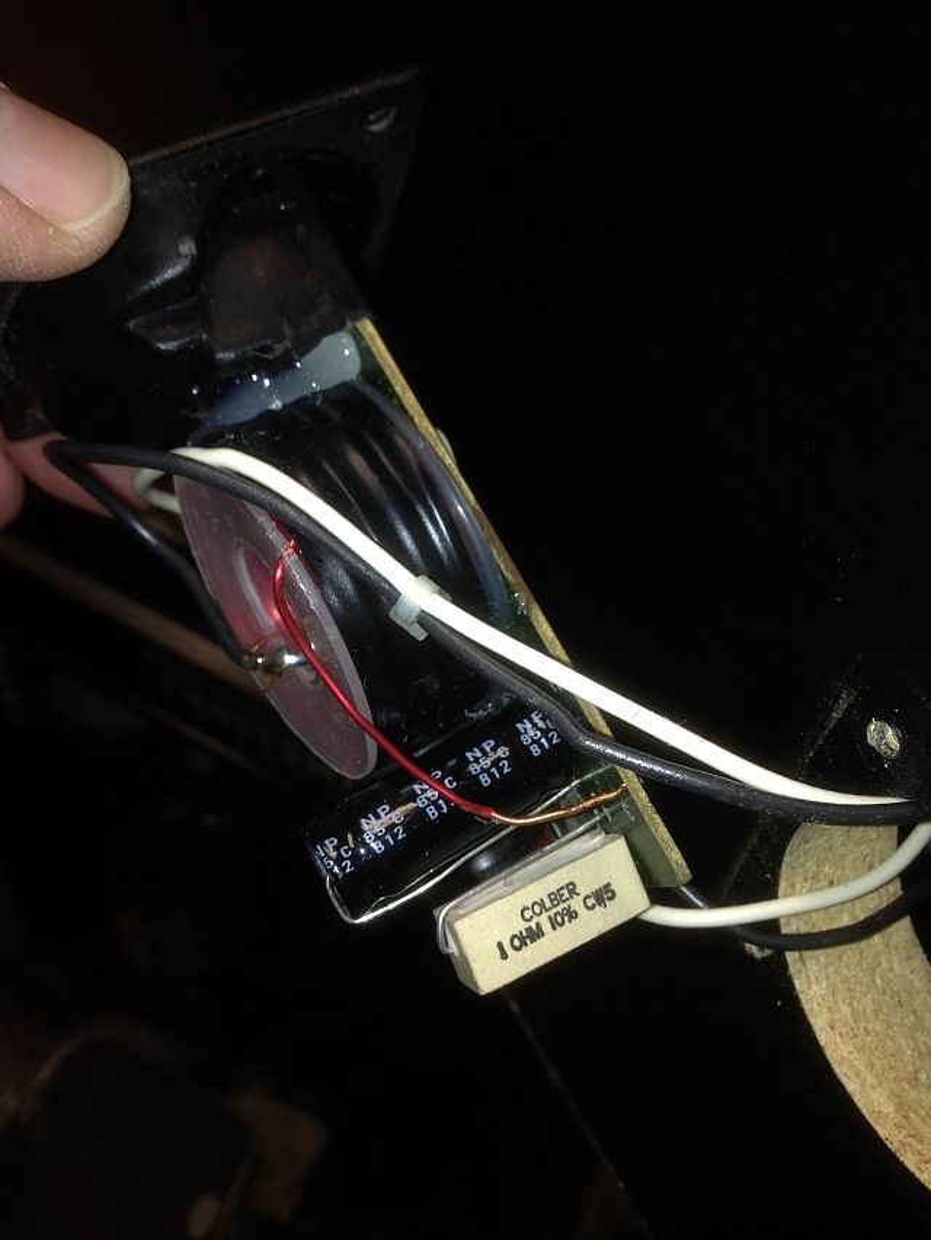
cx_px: 466
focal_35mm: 33
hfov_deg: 43.0
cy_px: 620
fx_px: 1183
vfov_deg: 55.3
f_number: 2.4
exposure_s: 1/62
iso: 50
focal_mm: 4.12
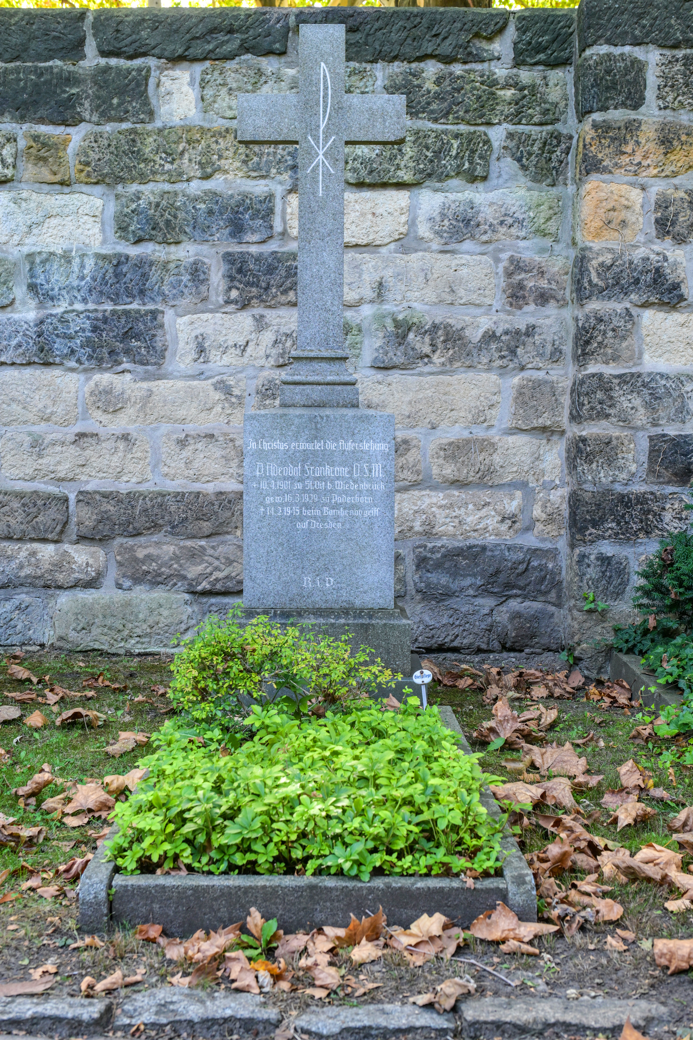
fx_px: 1386
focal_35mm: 48
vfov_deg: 41.1
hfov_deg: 28.1
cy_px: 520
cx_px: 346
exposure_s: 1/80
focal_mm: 48
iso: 400
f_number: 8
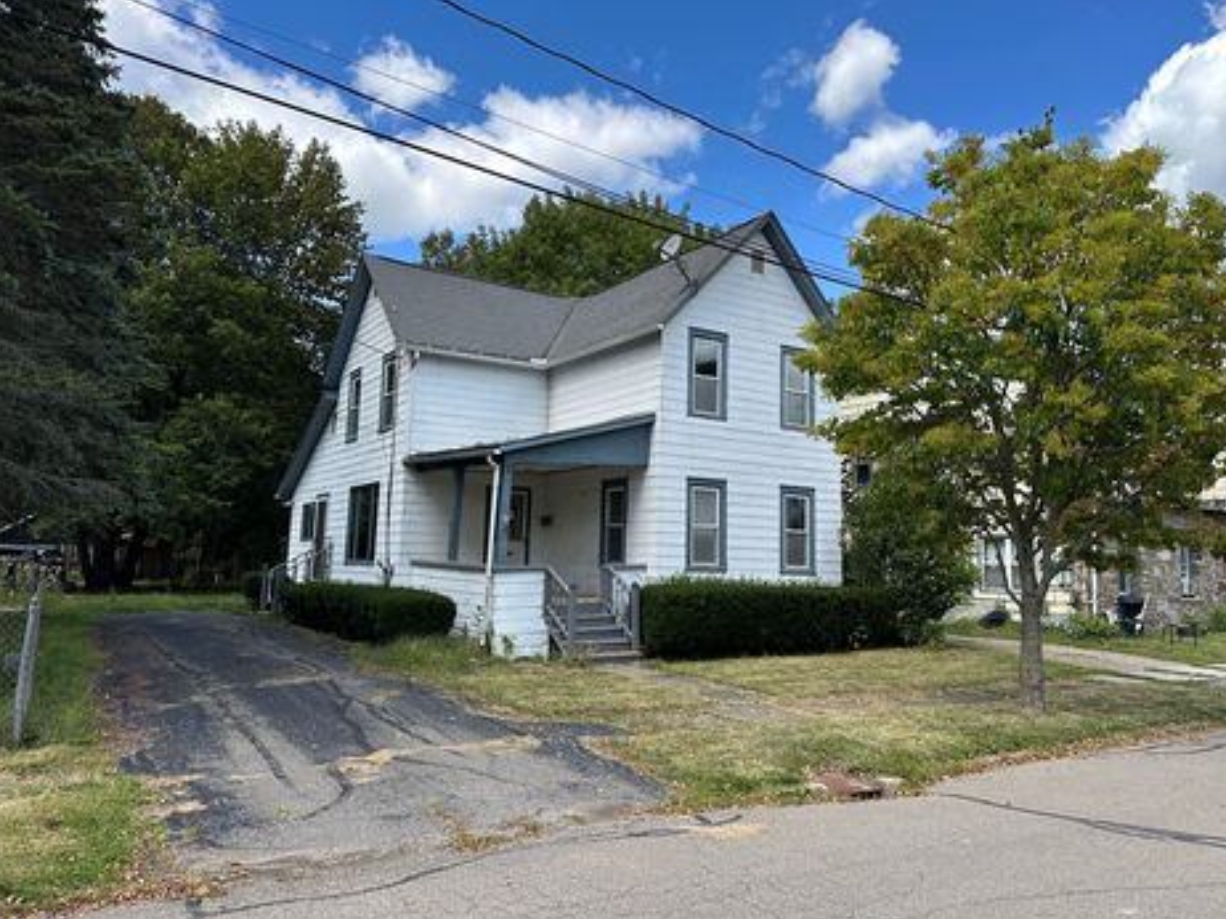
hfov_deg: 67.3
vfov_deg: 53.0
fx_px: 920
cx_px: 640
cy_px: 432
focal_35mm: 26
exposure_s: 1/2028
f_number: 1.78
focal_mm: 6.86
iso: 80
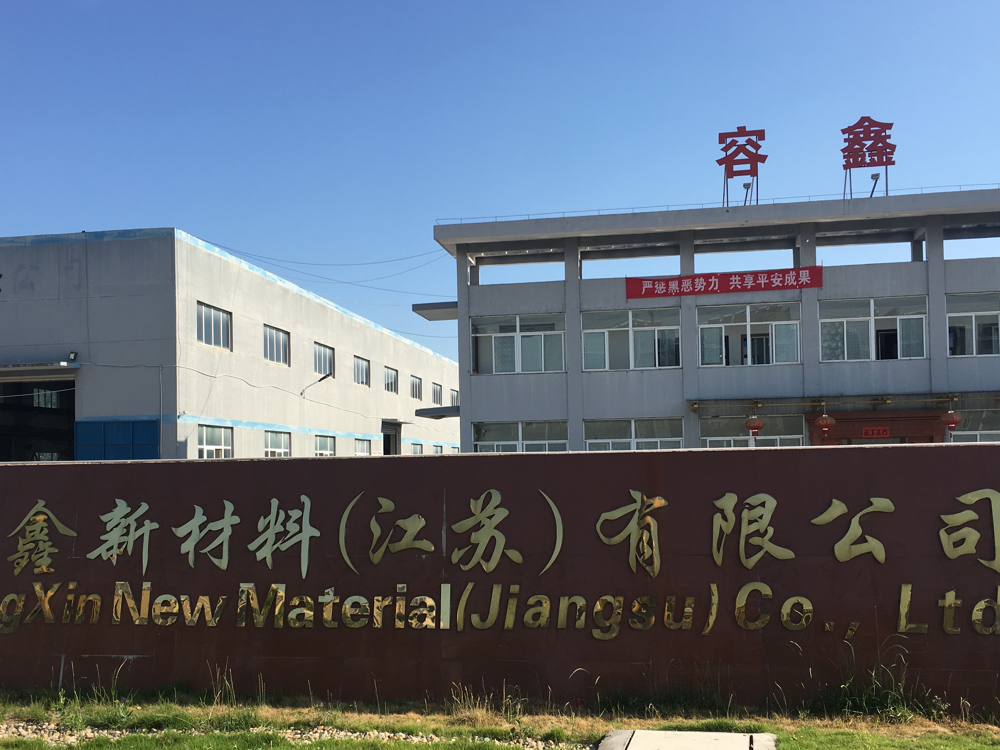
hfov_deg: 51.3
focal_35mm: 36
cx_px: 479
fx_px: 1040
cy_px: 438
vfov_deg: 39.5
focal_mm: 4.15
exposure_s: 1/1202
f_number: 2.2
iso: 25
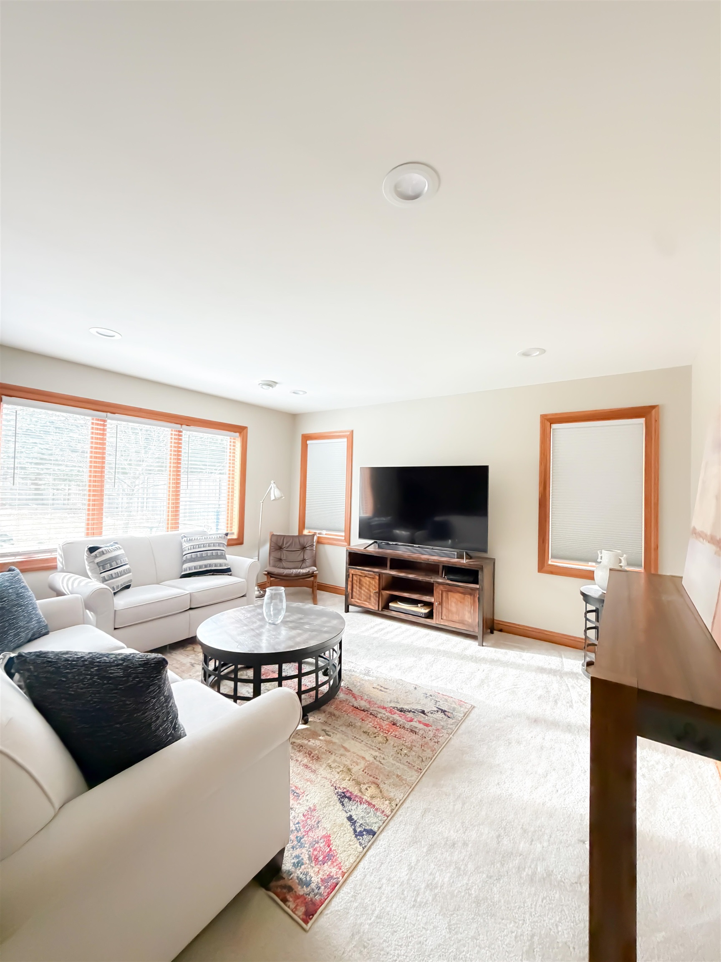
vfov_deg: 102.1
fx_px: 389
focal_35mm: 14
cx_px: 360
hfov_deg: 85.7
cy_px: 481
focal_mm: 2.22
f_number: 2.2
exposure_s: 1/60
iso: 1000
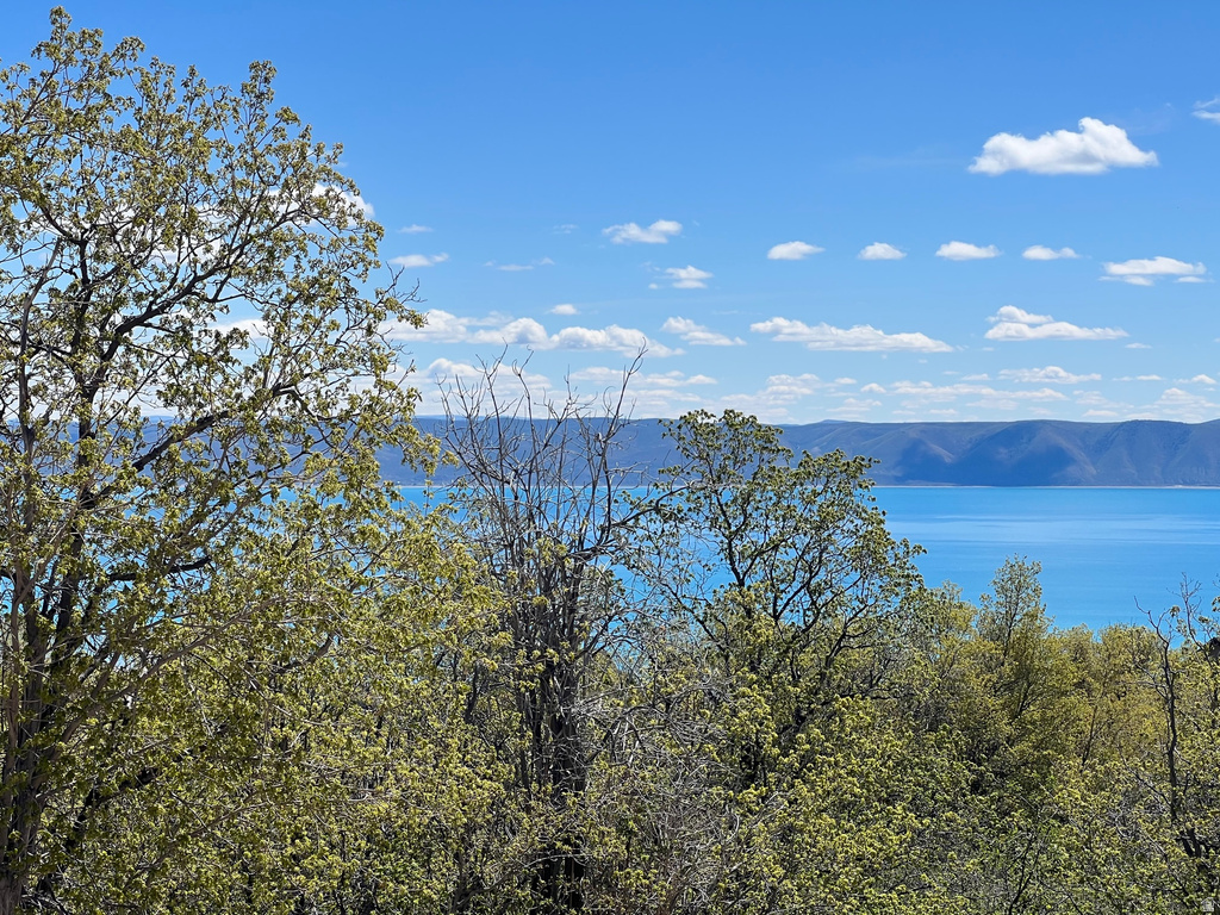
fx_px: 2714
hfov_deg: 25.3
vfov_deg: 19.1
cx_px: 610
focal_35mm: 77
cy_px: 458
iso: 32
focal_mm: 9
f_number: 2.8
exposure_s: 1/1357
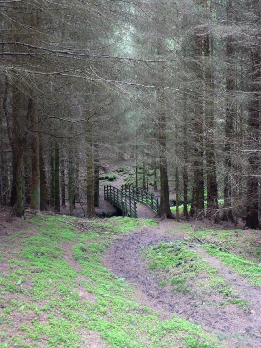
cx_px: 130
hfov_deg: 36.8
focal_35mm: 39
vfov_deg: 47.9
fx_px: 392
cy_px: 174
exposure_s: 1/60
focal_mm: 6.9
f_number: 3.9
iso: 640
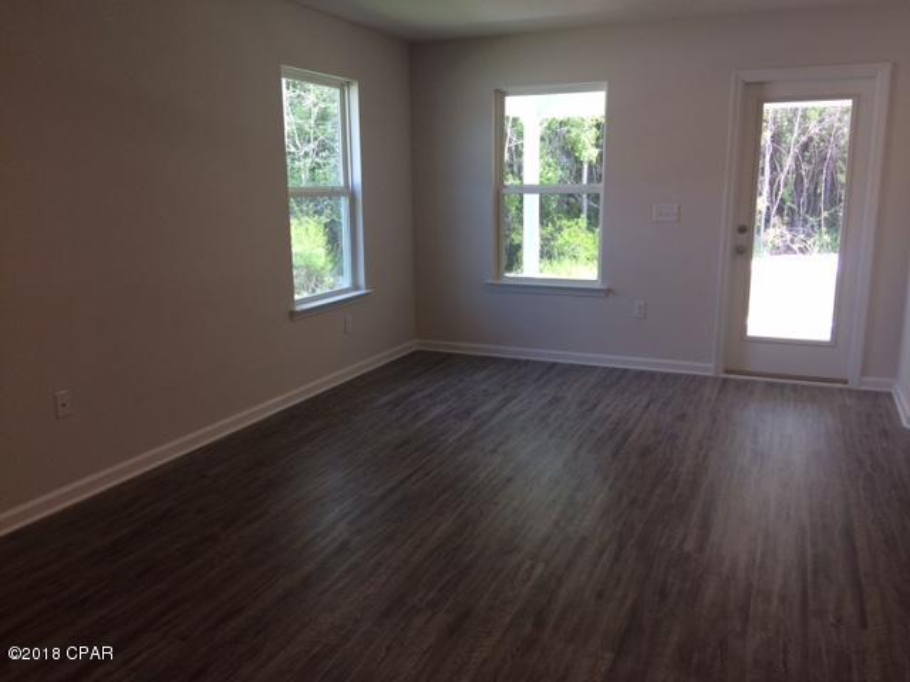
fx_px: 762
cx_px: 455
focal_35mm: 29
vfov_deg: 48.2
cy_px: 341
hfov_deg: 61.7
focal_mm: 4.15
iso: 64
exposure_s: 1/120
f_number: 2.2
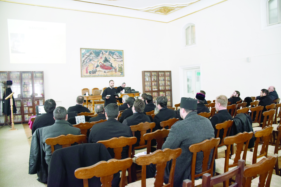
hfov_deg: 67.4
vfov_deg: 47.9
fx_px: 211
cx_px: 140
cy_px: 94
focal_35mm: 27
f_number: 3.5
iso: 1000
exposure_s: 1/60
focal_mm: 18
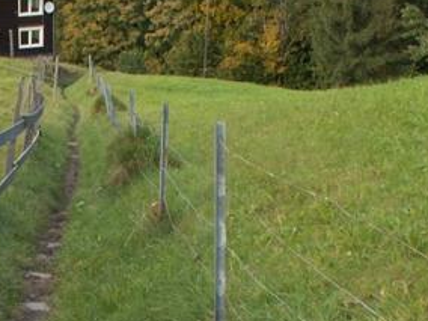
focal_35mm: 79
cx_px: 48
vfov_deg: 18.6
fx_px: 977
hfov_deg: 24.1
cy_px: 209
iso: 50
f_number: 3.5
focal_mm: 5.86
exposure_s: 1/60
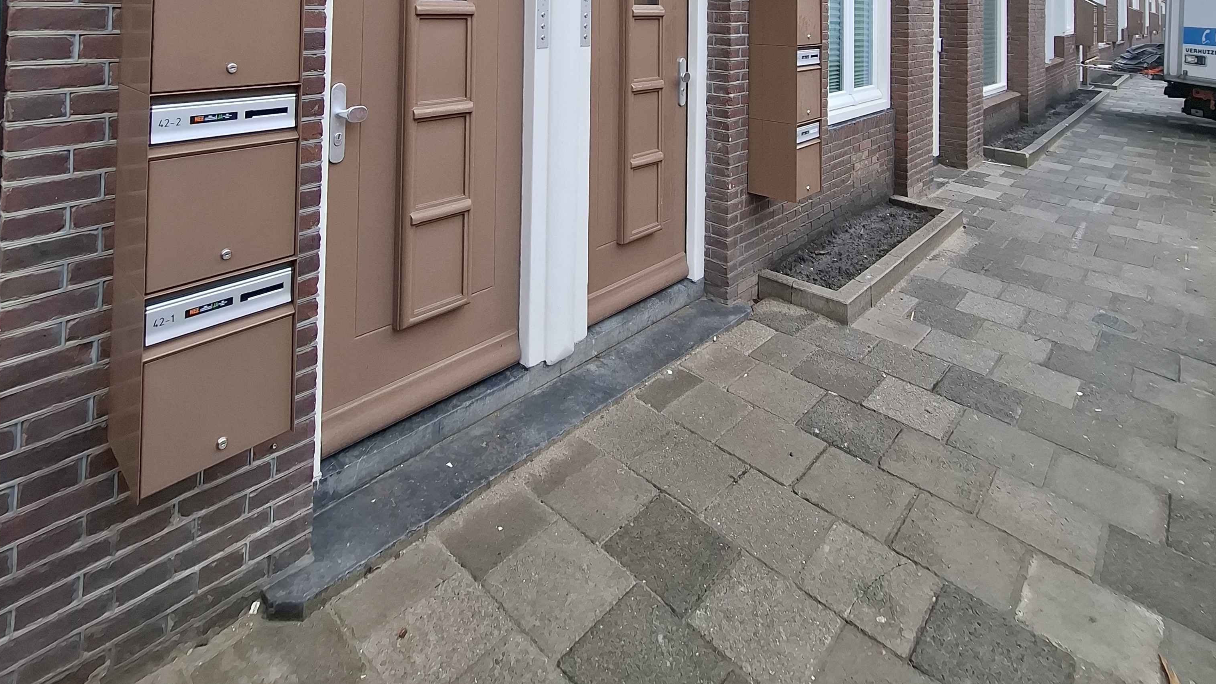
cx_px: 606
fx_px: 613
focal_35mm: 19
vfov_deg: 47.2
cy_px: -18
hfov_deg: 89.6
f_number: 2.2
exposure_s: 1/50
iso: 40
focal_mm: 1.74
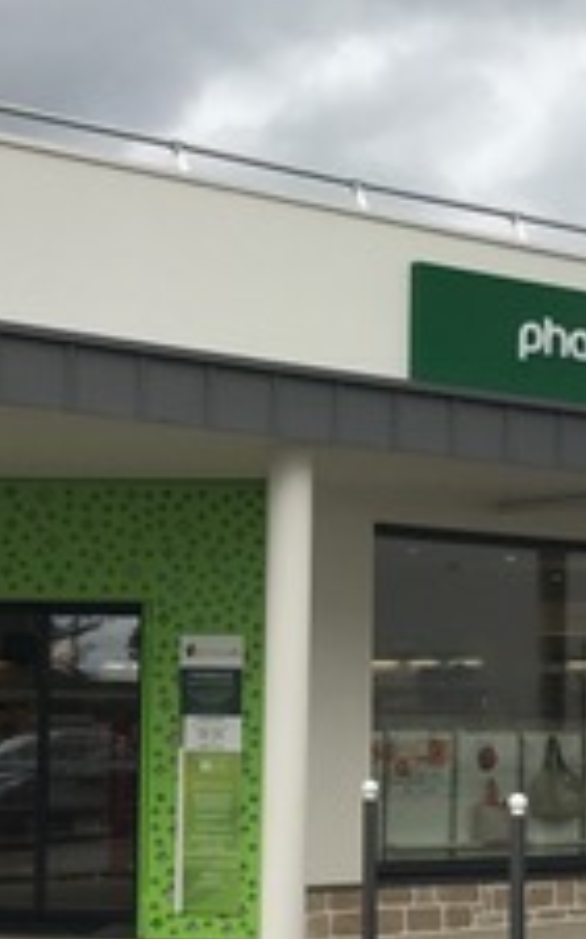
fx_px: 2149
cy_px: 690
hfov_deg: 15.5
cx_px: 299
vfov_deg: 24.4
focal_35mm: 84
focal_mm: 3.99
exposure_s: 1/1916
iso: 20
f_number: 1.8
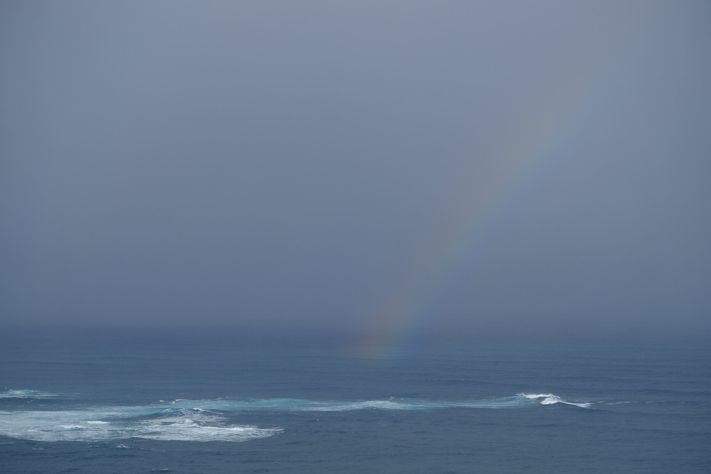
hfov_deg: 24.5
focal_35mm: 83
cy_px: 237
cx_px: 356
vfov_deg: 16.5
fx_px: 1639
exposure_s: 1/1900
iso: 200
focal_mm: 55
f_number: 4
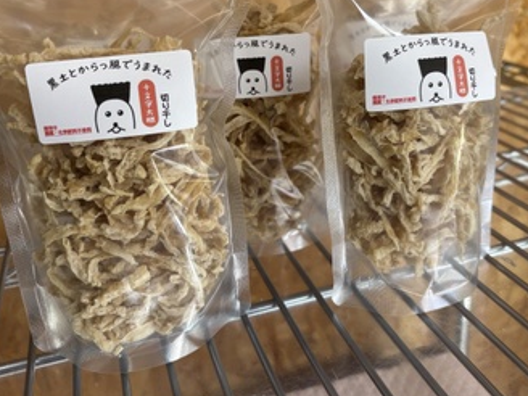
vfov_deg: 37.4
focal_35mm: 38
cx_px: 273
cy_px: 138
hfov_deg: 49.0
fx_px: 580
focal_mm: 5.96
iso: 40
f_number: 1.6
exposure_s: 1/123
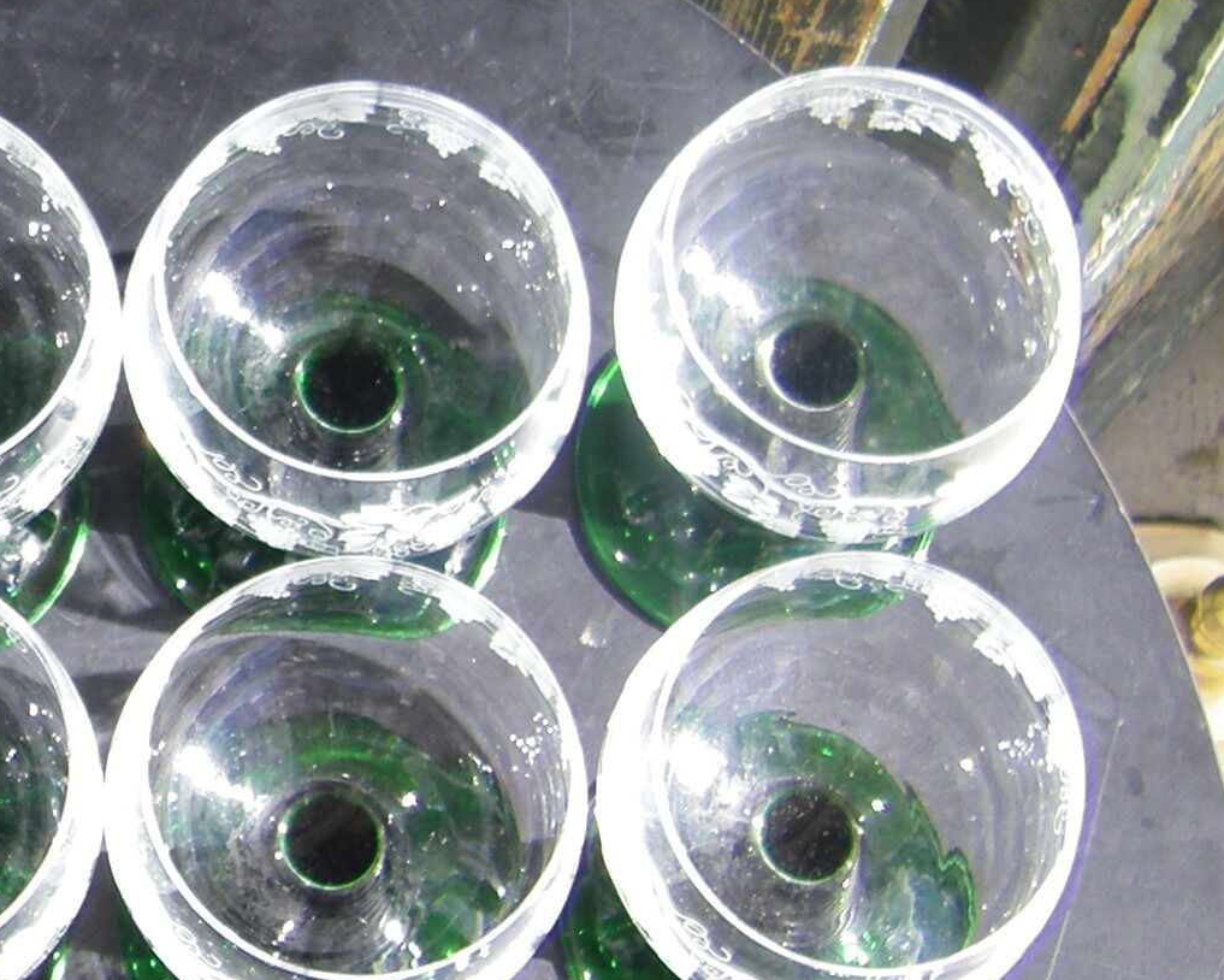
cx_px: -149
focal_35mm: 119
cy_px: 378
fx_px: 4312
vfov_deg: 13.0
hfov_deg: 15.7
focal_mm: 6.3
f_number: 3.5
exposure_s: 1/200
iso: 64
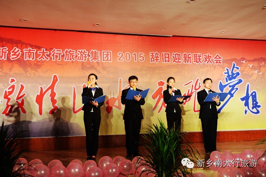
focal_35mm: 39
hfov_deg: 49.6
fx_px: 288
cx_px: 133
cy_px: 88
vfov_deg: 34.1
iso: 1600
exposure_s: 1/500
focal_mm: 26
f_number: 4
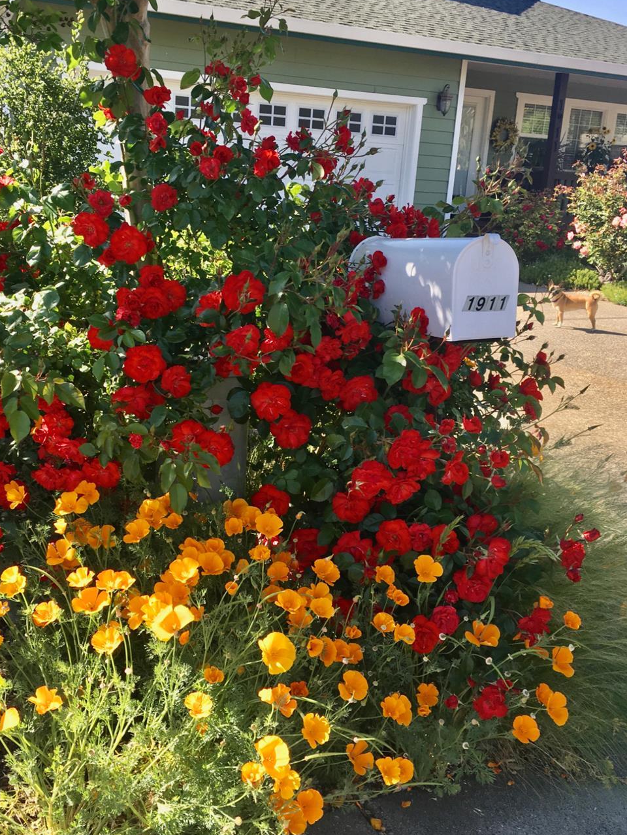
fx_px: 821
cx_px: 274
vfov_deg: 53.9
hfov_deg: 41.7
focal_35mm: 34
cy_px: 397
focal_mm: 4.15
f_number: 2.2
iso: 25
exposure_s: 1/392
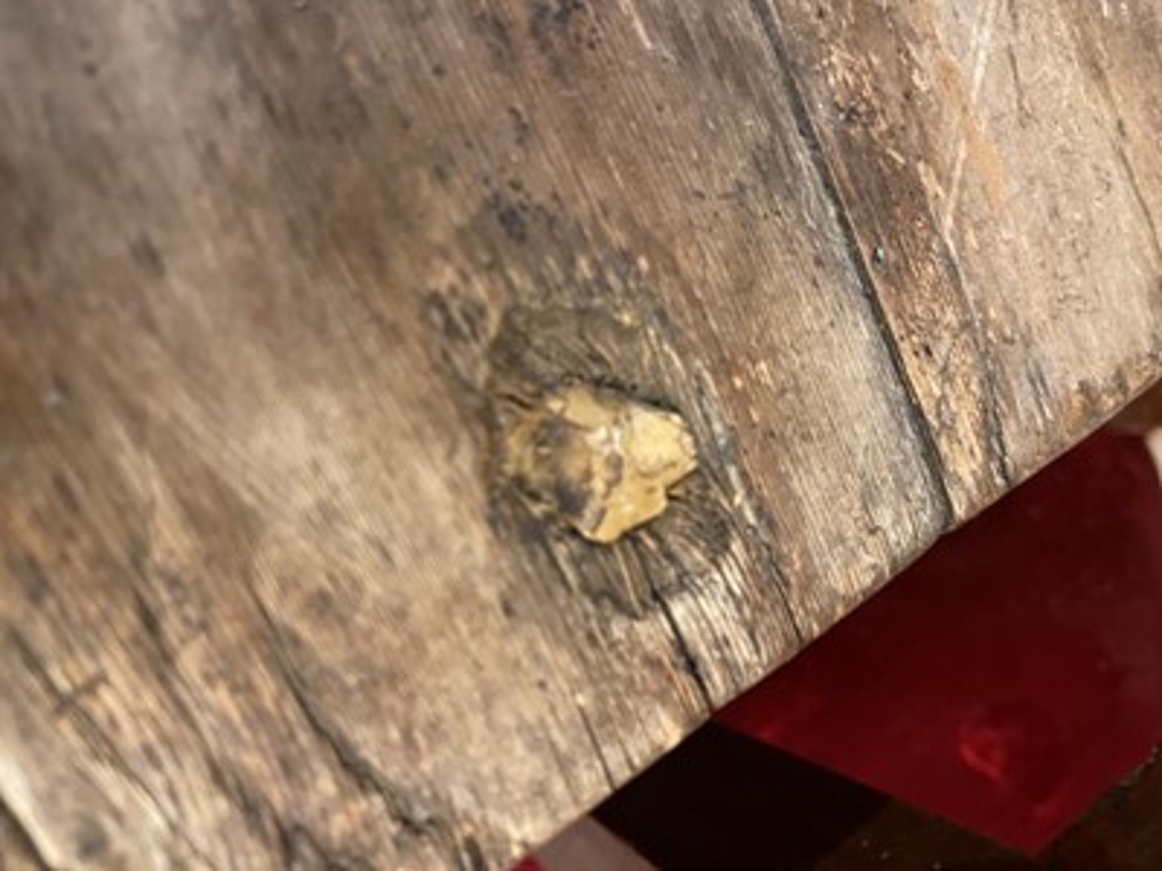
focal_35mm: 25
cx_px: 581
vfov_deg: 54.9
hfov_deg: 69.4
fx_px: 839
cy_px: 436
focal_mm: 5.1
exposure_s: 1/25
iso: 500
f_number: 1.6
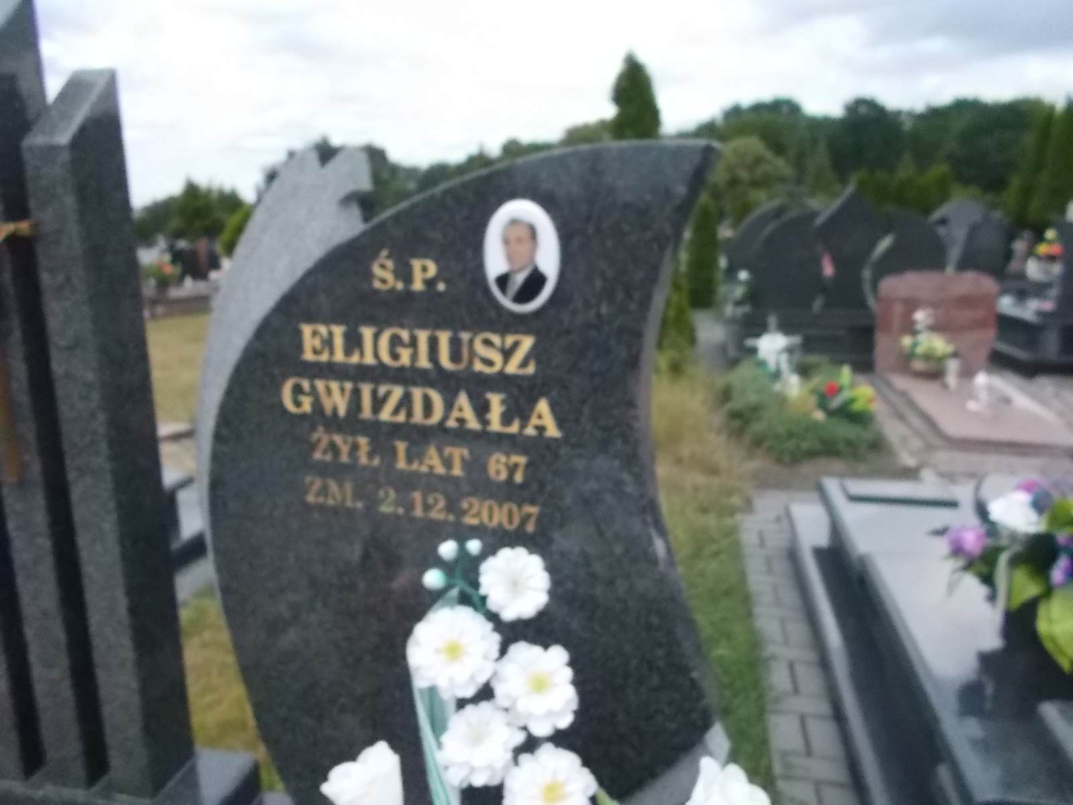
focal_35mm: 26
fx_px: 806
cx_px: 536
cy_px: 402
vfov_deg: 53.1
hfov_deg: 67.3
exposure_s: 1/500
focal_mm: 4.6
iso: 400
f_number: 8
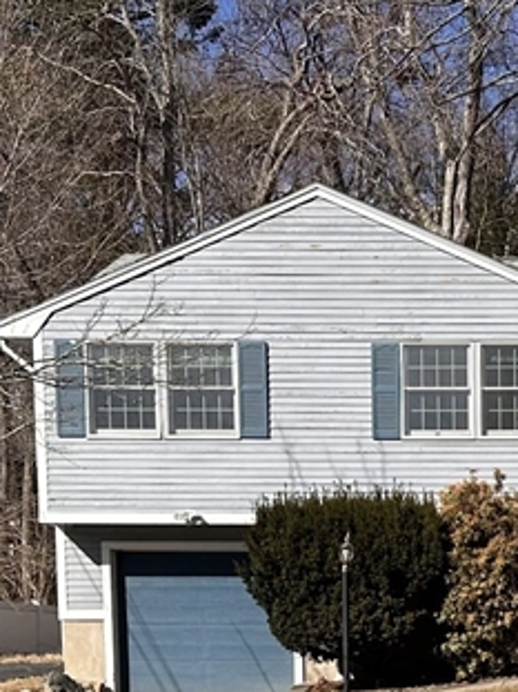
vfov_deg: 23.5
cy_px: 723
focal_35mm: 79
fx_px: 1577
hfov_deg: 18.1
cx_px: 545
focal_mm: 6.86
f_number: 1.78
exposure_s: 1/4348
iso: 80
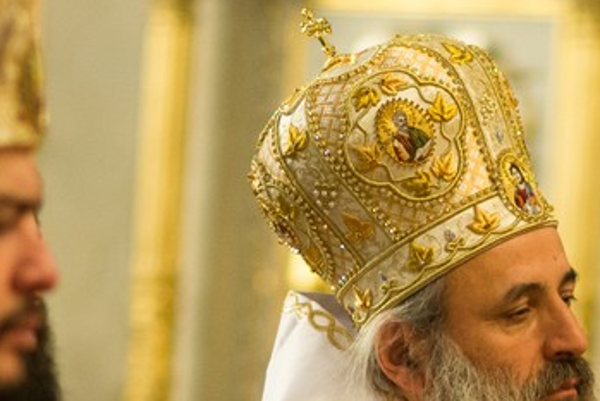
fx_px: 5819
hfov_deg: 5.9
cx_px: 451
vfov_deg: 3.9
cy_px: 539
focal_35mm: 349
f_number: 1.8
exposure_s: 1/80
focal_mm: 85
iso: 1250
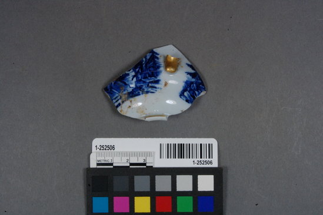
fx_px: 619
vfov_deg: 19.7
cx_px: 162
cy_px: 108
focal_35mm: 69
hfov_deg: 29.3
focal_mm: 46
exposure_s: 1/25
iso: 1600
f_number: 36
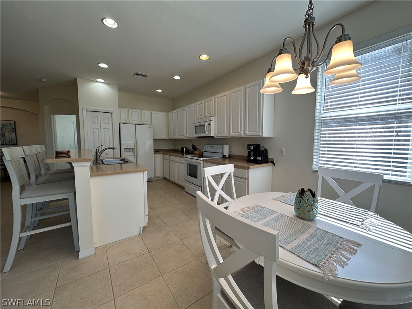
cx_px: 206
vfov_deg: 85.7
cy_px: 154
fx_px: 167
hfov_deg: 102.1
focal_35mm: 14
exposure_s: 1/145
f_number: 2.2
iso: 40
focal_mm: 2.22
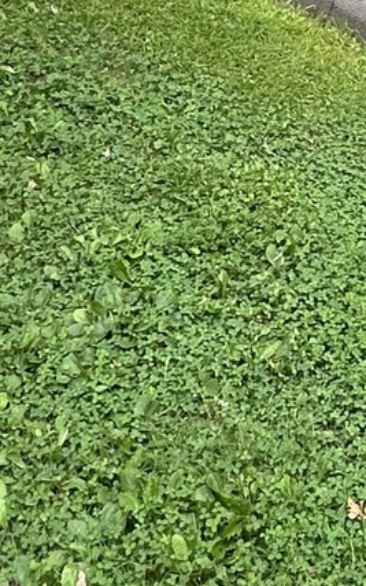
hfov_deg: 15.7
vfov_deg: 21.9
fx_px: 1276
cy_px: -265
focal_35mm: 80
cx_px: 437
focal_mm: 2.22
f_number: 2.2
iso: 40
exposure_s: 1/122
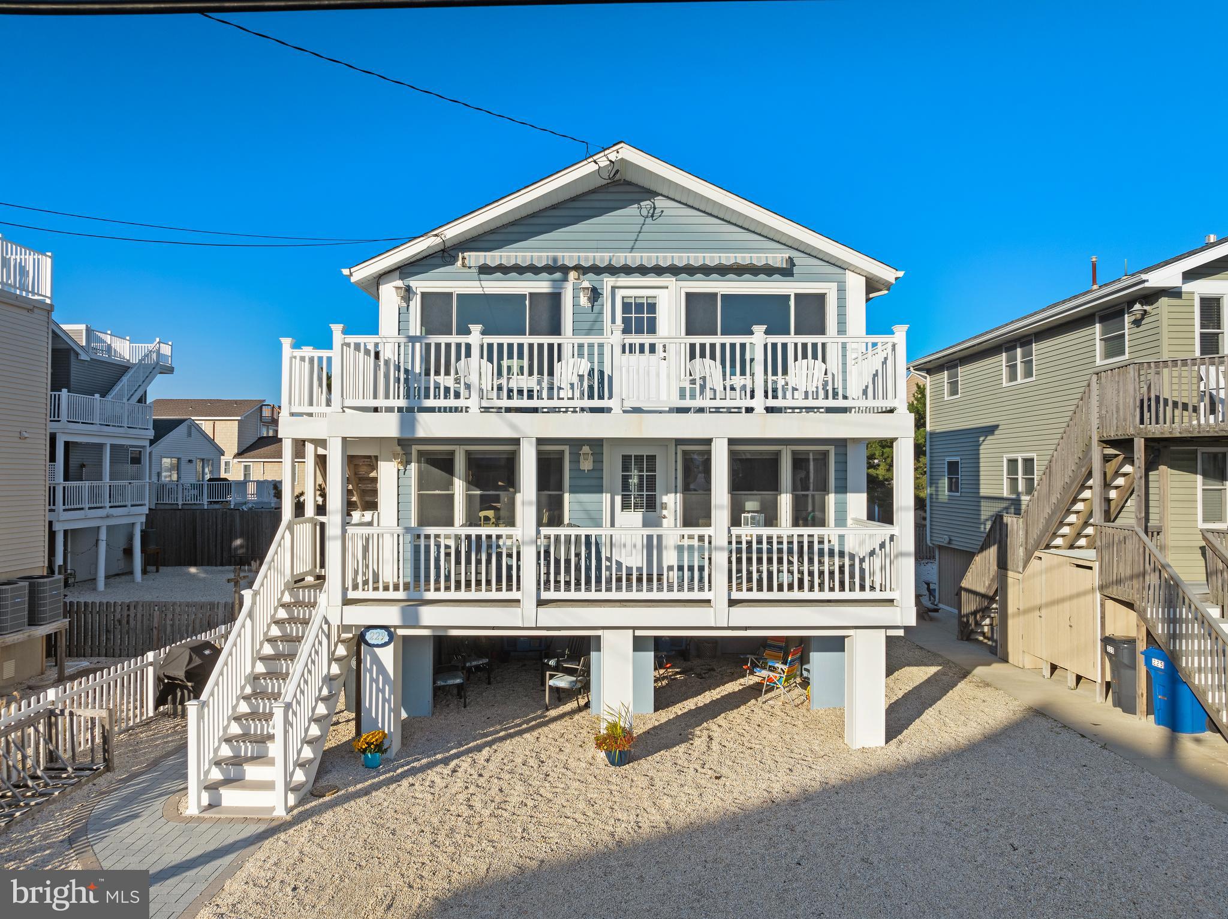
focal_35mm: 24
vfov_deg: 56.8
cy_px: 460
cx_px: 614
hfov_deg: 71.6
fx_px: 851
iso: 100
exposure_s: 1/160
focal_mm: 12.29
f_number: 5.6
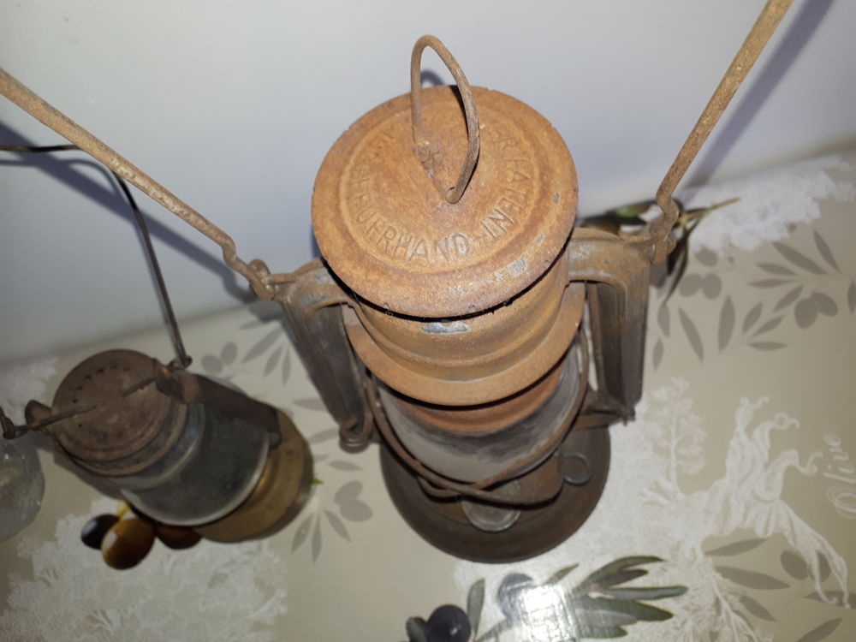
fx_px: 668
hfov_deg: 65.3
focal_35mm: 27
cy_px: 321
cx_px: 428
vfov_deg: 51.4
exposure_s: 1/100
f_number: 1.9
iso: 80
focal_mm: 3.6
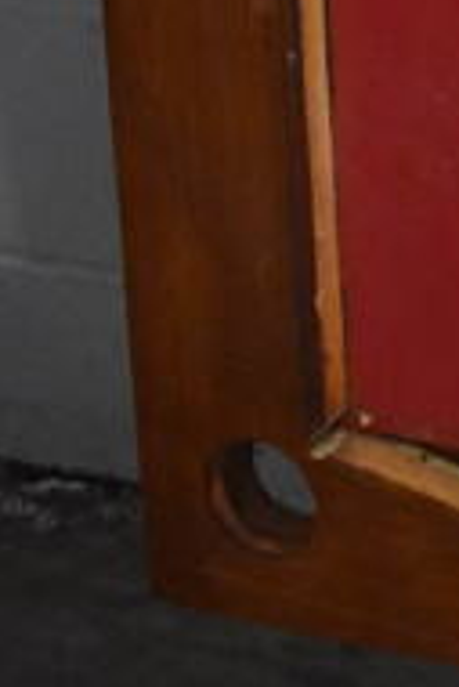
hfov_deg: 9.6
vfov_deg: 15.1
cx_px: 1037
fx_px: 2482
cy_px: -201
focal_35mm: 130
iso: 4500
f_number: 3.5
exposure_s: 1/125
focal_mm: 18
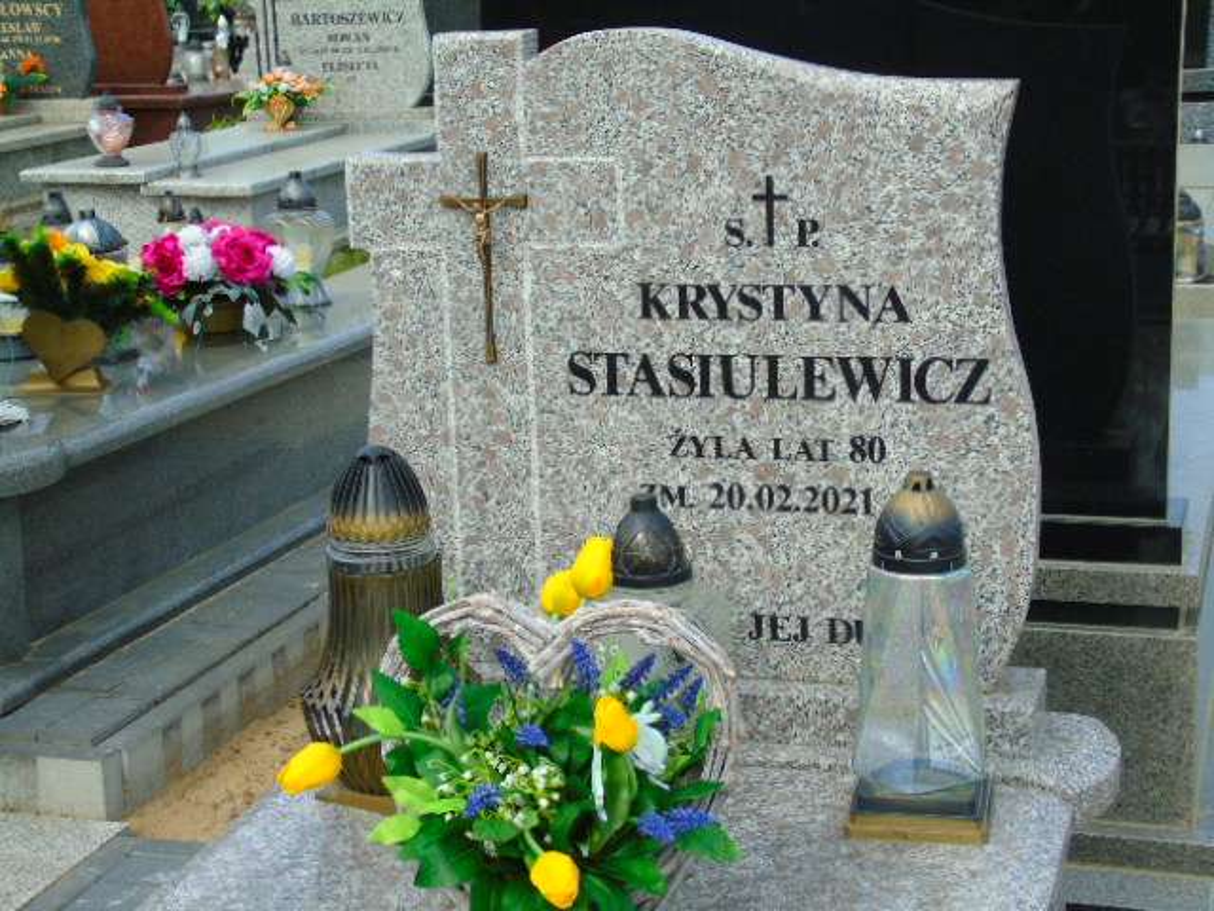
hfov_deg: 31.2
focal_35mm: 62
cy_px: 456
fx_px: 2174
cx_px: 607
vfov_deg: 23.7
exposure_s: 1/320
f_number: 4.5
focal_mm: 11
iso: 80
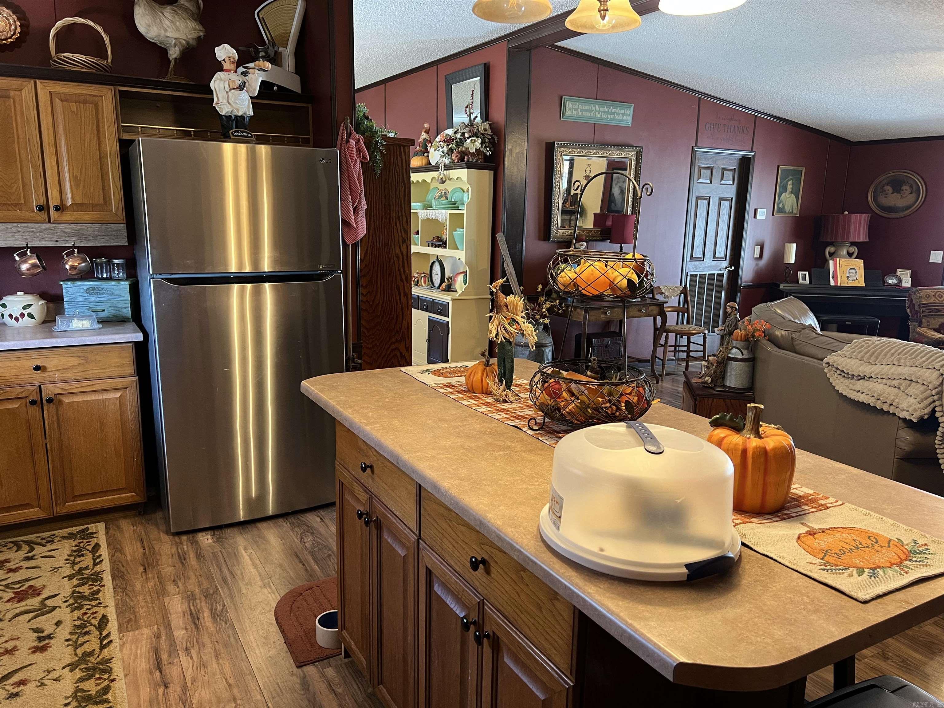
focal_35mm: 26
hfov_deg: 67.3
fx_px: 709
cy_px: 354
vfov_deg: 53.1
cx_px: 472
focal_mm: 5.7
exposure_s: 1/60
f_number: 1.5
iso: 200
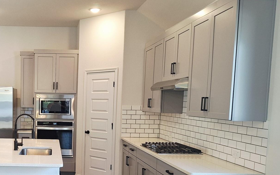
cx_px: 52
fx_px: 313
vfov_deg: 30.9
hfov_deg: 45.5
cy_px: 124
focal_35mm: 41
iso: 64
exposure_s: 1/40
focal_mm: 5.54
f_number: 1.8
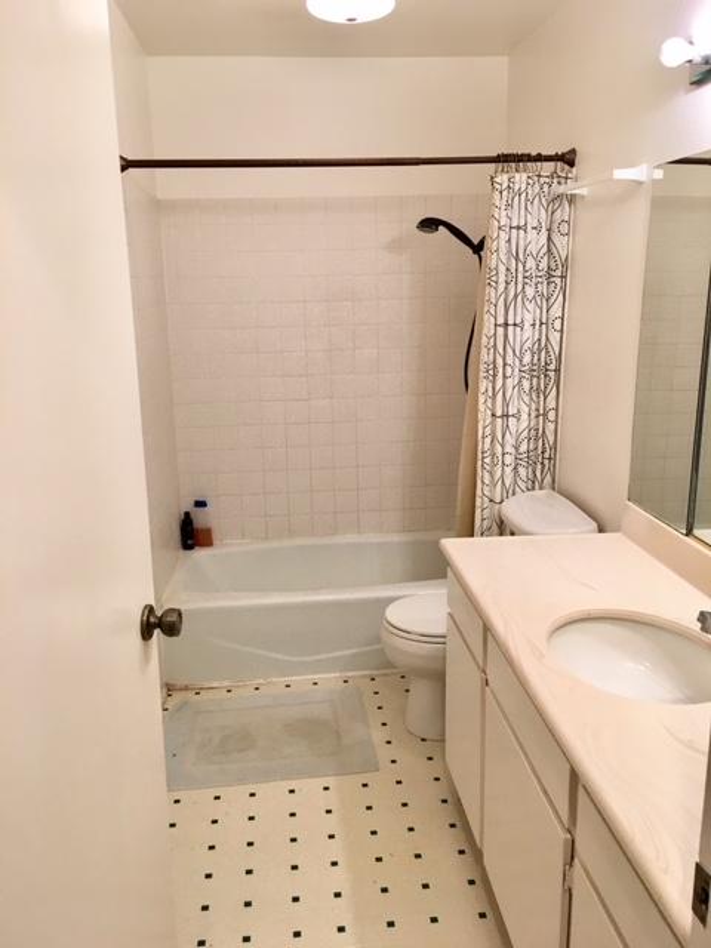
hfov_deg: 48.2
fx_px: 794
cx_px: 356
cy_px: 474
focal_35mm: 29
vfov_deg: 61.7
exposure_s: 1/30
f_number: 2.2
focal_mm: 4.15
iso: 40
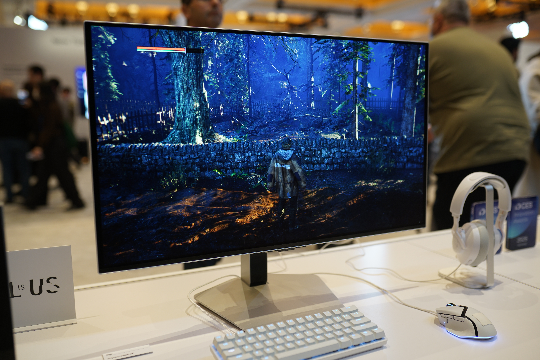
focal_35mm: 35
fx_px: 525
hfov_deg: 54.4
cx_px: 270
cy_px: 180
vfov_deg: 37.9
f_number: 2.2
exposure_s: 1/100
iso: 400
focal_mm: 35
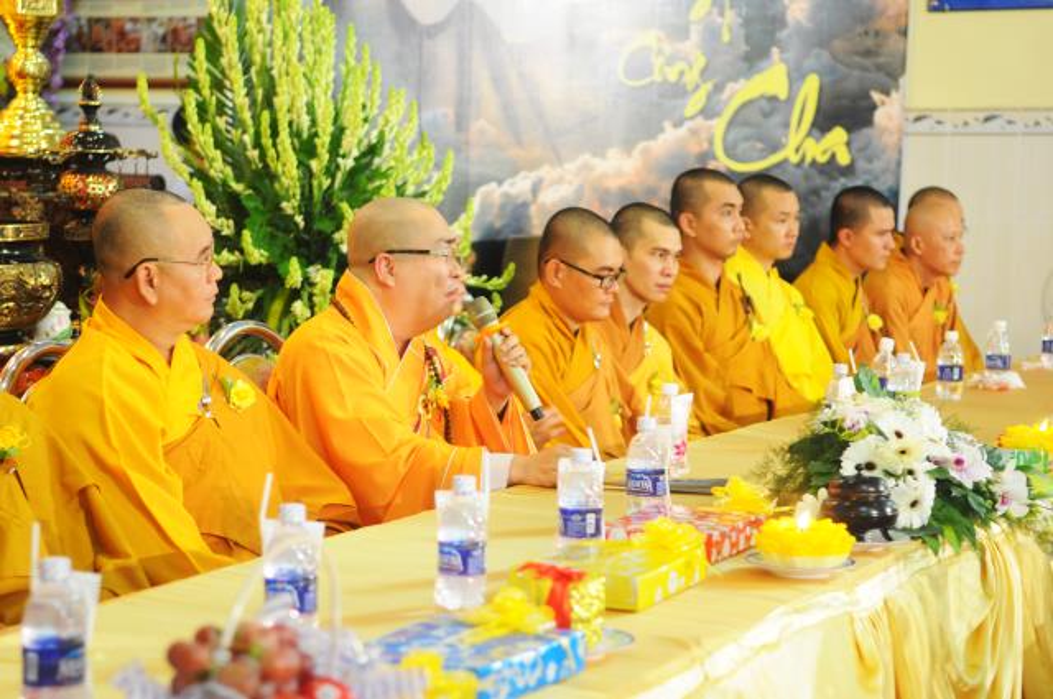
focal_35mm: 82
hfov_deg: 24.6
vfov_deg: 16.5
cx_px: 526
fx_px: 2410
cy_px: 350
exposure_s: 1/40
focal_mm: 55
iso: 800
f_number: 2.8
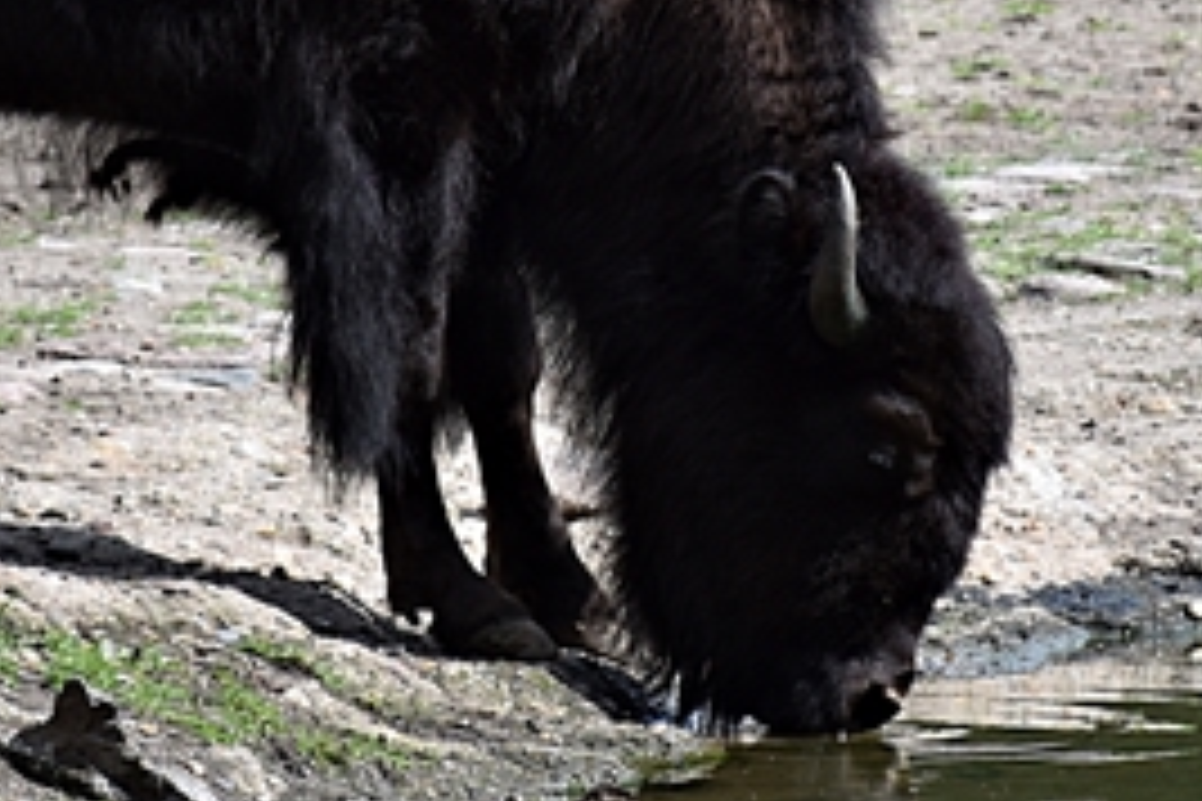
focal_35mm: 805
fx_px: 26876
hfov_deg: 2.6
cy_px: 29
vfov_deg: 1.7
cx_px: 639
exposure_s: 1/500
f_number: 5.6
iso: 200
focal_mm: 140
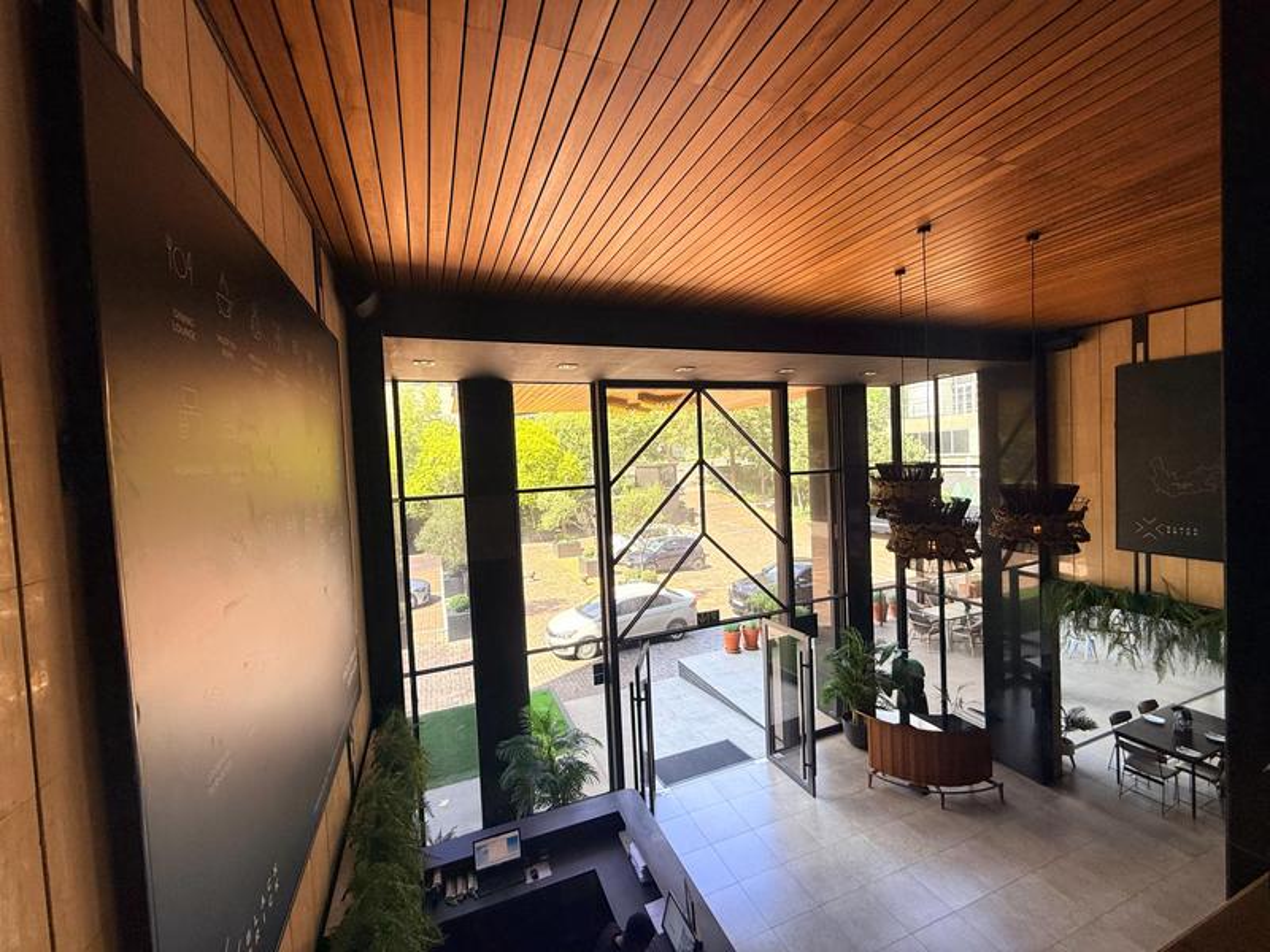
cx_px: 635
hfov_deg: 102.1
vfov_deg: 85.7
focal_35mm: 14
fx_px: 514
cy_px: 476
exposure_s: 1/157
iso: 50
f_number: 2.2
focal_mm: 2.22
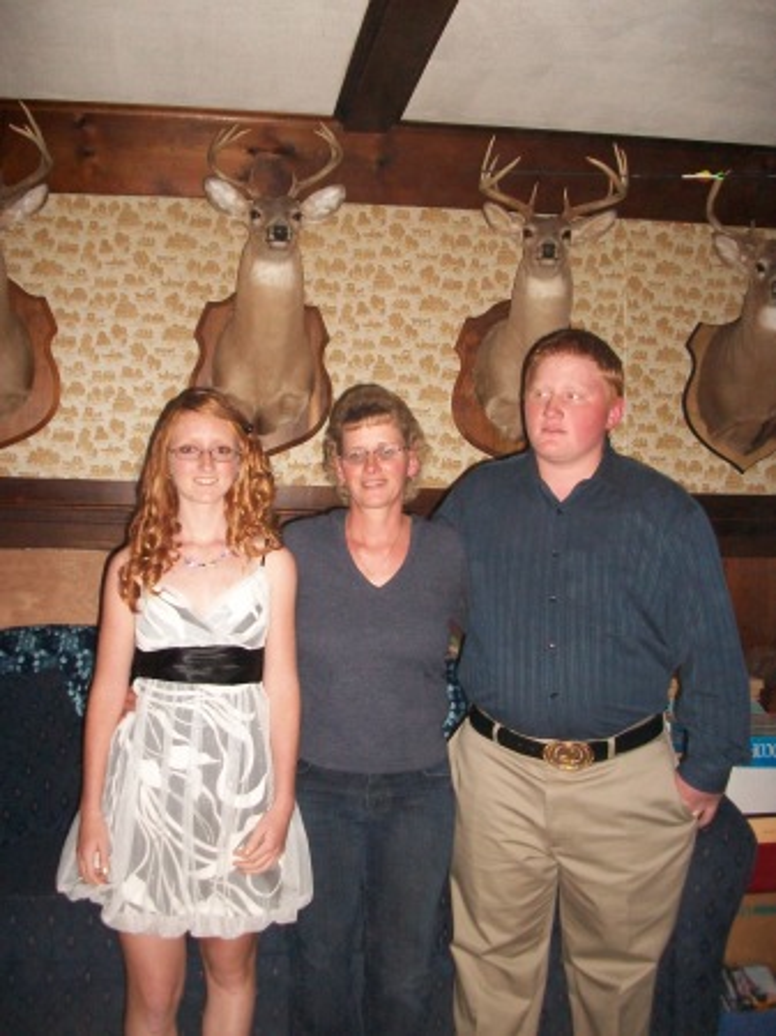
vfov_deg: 54.0
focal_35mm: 34
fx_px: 1017
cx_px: 388
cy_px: 518
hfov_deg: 41.8
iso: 200
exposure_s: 1/125
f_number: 2.8
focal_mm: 5.7
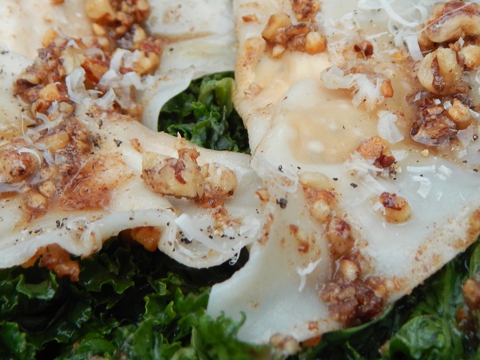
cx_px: 240
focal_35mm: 74
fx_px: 1026
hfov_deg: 26.3
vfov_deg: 19.9
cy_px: 156
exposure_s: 1/30
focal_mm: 7.7
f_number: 3.6
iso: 160
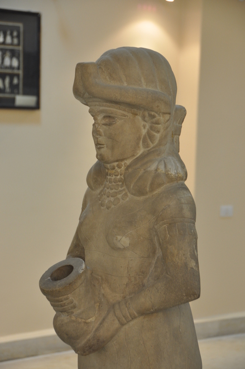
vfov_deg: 21.0
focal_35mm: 98
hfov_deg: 14.0
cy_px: 184
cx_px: 122
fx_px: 999
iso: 500
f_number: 5
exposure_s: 1/25
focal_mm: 65
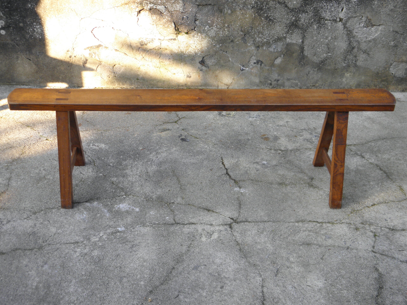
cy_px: 152
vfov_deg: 30.9
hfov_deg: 40.4
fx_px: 553
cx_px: 204
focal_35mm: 47
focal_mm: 8.6
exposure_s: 1/40
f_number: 3.9
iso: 100
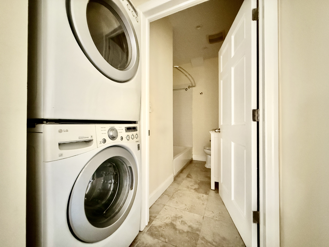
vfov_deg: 85.7
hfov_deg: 102.1
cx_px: 164
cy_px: 124
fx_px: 133
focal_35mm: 14
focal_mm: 2.22
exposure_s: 1/40
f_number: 2.2
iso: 1600
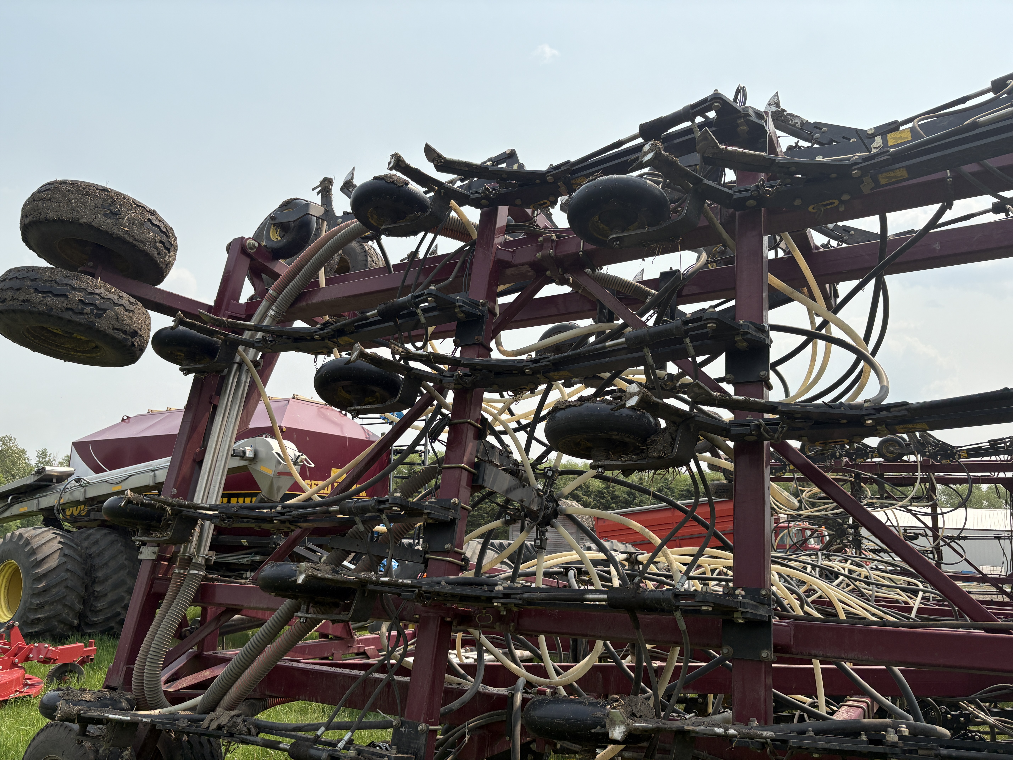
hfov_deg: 67.3
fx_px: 761
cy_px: 380
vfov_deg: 53.1
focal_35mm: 26
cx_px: 506
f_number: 1.6
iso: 50
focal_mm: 5.96
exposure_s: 1/4329
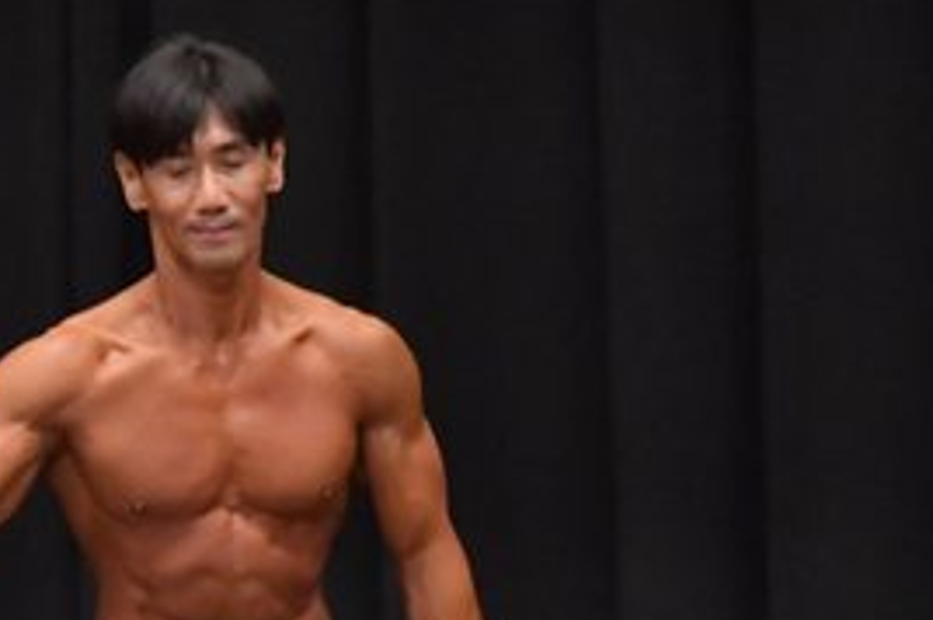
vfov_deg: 2.1
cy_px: 763
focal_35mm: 651
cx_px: 23
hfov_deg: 3.2
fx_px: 16851
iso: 6400
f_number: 5.6
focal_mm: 150
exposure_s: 1/400
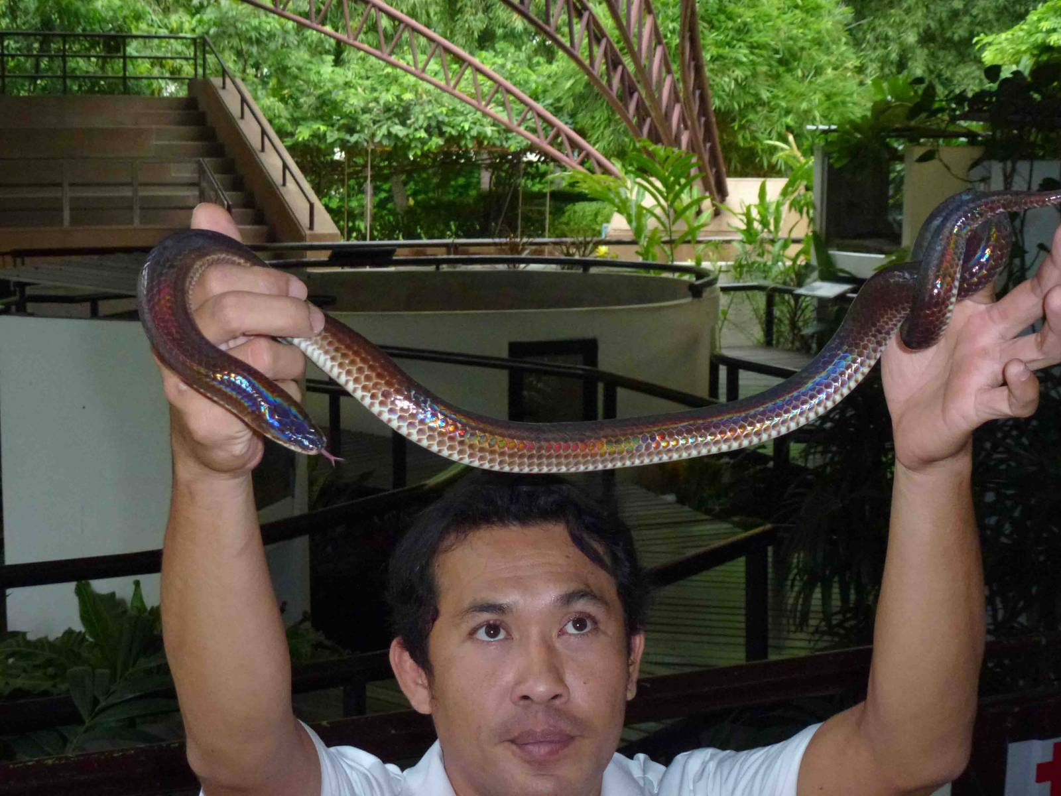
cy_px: 398
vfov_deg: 25.7
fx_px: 1747
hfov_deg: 33.8
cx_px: 530
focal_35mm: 57
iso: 400
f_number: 4.4
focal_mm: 10.1
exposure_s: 1/250
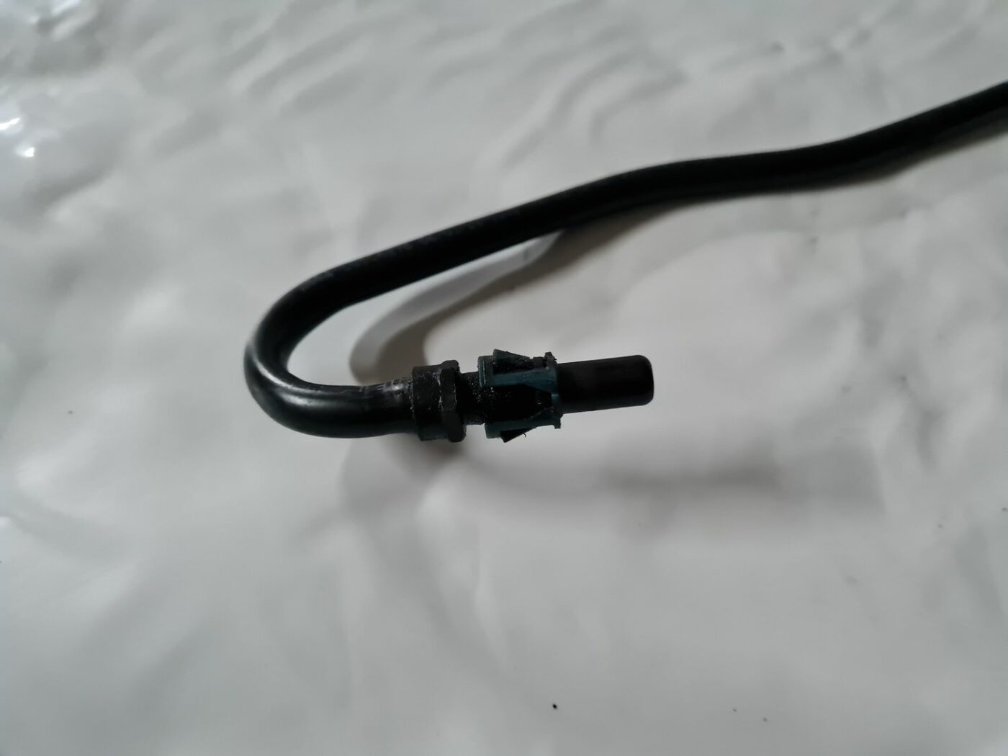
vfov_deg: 53.1
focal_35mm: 26
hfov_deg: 67.3
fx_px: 757
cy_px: 378
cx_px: 504
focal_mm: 5.4
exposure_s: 1/50
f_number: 1.8
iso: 800
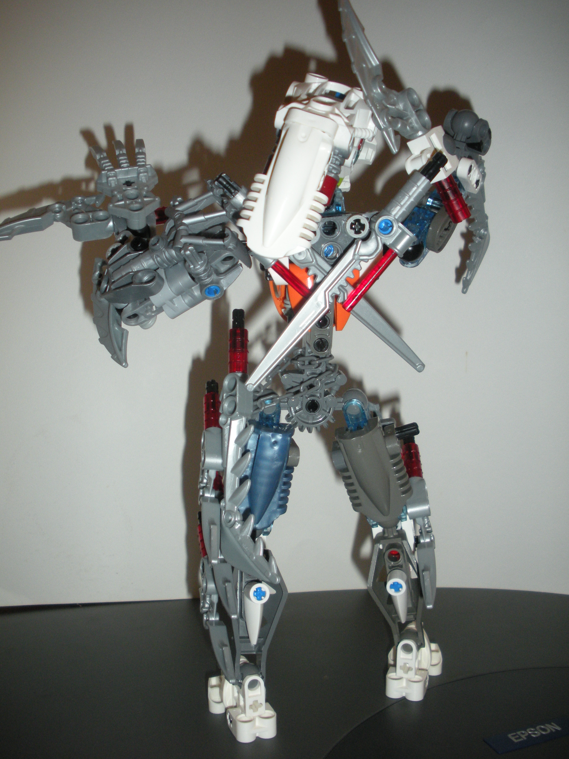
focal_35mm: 35
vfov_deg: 52.6
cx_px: 284
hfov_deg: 40.7
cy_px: 380
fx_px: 767
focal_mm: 6.3
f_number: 3.5
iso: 200
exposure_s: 1/60
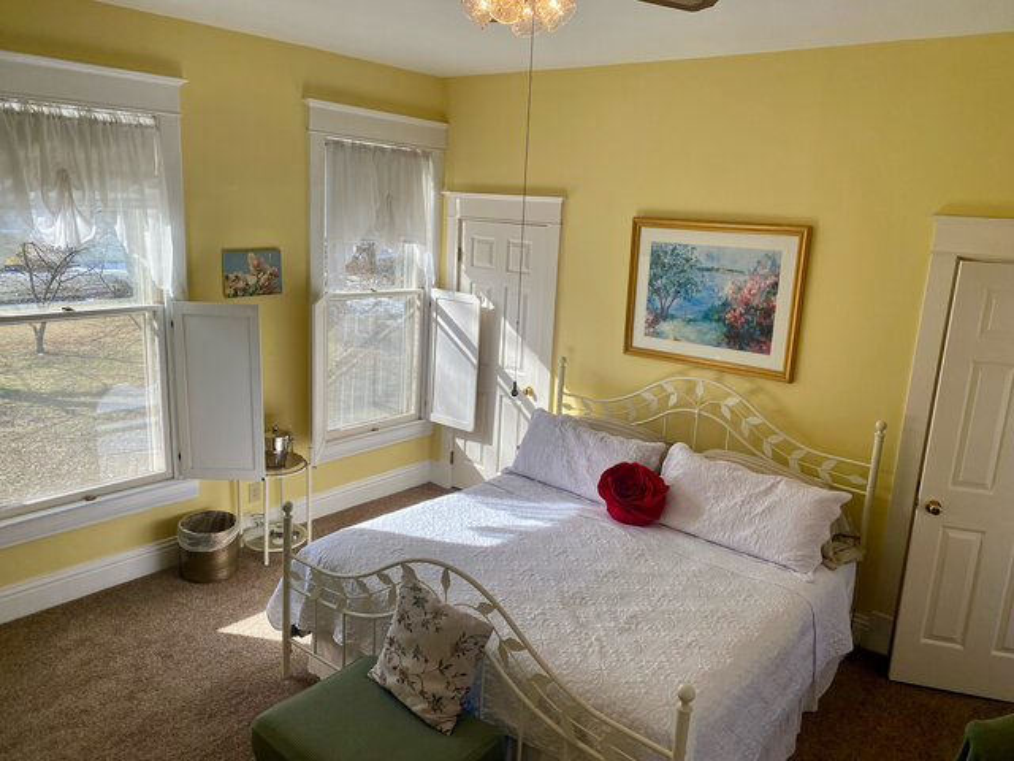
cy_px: 380
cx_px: 507
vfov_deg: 53.1
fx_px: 762
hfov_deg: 67.3
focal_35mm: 26
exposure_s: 1/508
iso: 32
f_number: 1.8
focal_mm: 4.25
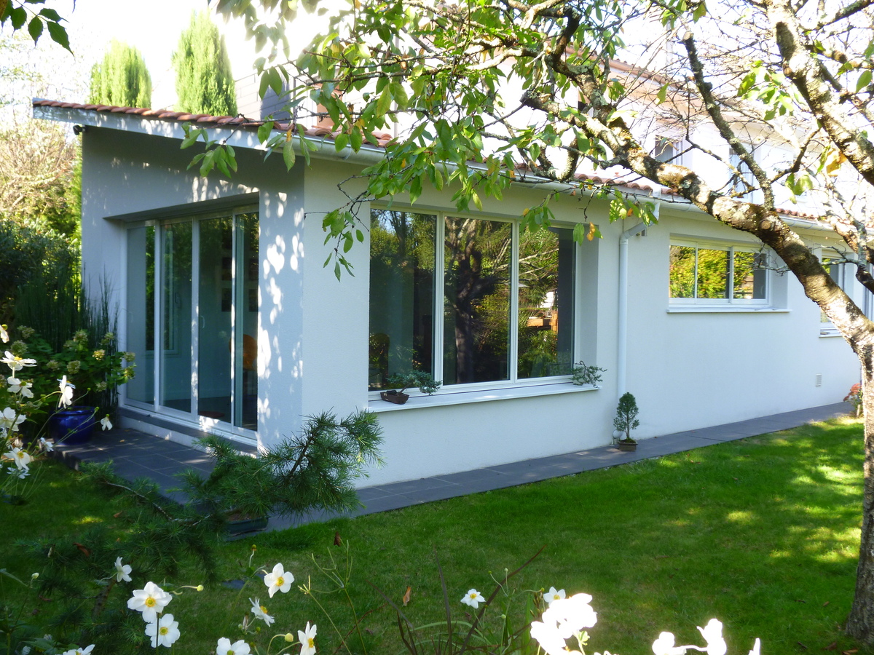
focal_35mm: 31
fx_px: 783
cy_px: 328
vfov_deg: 45.4
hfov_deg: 58.4
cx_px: 437
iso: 100
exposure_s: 1/60
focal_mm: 5.6
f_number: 3.4
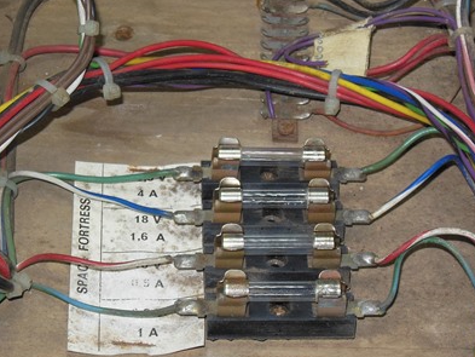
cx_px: 231
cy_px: 201
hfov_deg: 29.8
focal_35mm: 65
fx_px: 892
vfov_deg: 22.6
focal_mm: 10.2
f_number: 4.1
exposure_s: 1/60
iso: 125
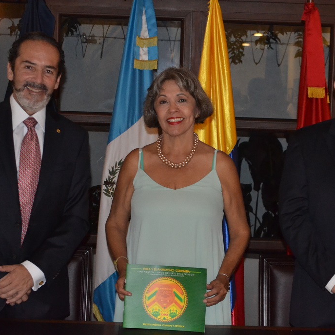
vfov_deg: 21.4
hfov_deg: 21.4
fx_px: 887
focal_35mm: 81
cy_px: 167
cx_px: 194
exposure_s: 1/60
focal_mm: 42
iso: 3200
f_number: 5.3
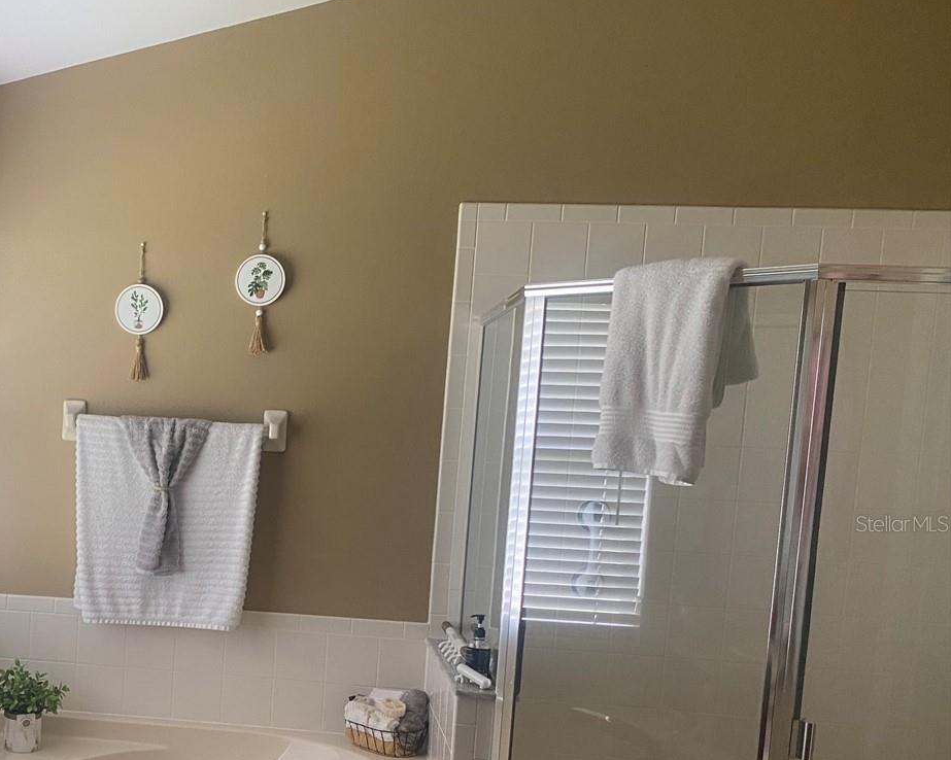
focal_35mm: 44
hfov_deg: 39.5
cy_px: 523
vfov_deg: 33.8
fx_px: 1238
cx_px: 129
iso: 200
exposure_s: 1/60
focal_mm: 4.25
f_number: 1.8
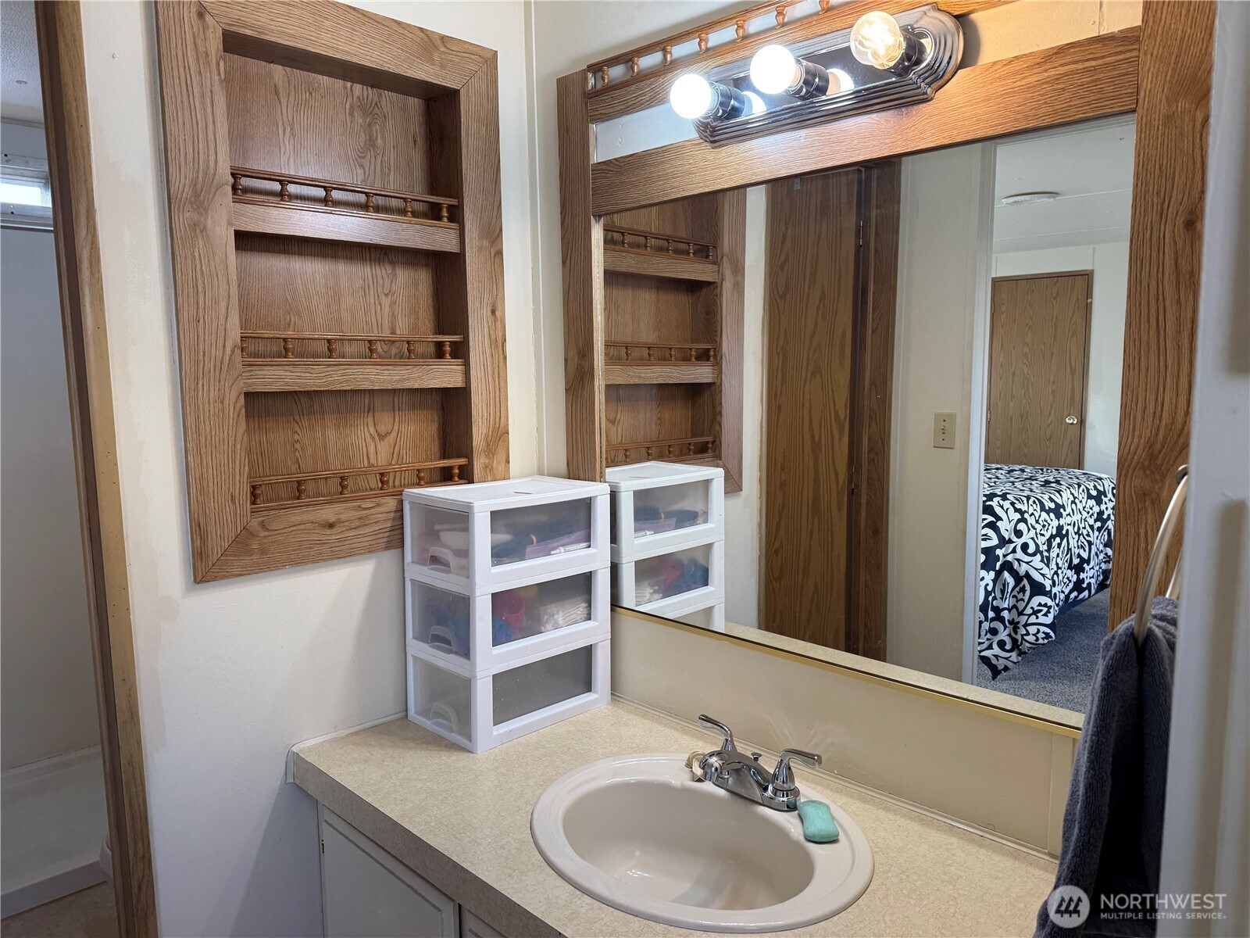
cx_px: 625
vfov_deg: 56.8
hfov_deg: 71.6
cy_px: 469
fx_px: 867
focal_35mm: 24
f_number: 1.78
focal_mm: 6.76
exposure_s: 1/120
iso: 80
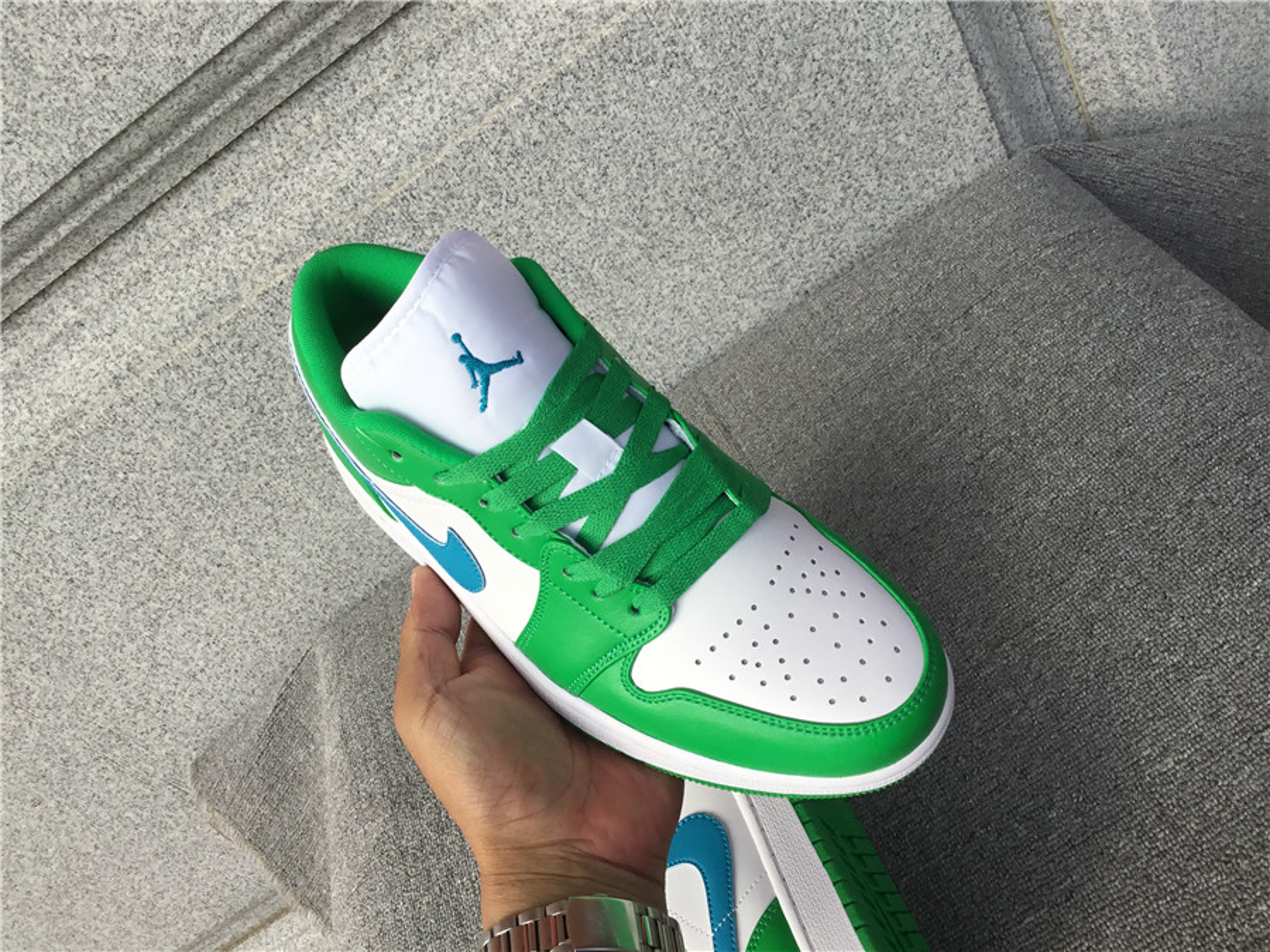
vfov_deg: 45.4
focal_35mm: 31
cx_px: 635
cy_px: 476
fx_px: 1137
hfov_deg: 58.4
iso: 25
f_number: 2.4
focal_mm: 3.3
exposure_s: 1/500
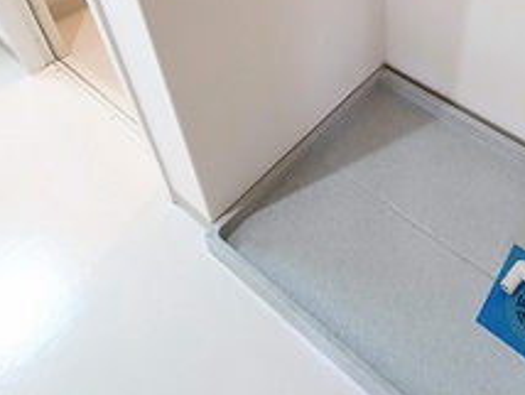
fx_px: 516
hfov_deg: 50.1
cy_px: -29
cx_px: 432
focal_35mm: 34
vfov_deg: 36.2
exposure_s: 1/30
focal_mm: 1.8
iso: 320
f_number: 2.2
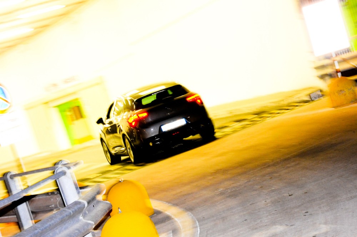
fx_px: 1189
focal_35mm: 120
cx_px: 178
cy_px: 118
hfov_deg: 17.1
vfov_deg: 11.4
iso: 3200
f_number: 13
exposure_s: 1/6
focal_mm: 120
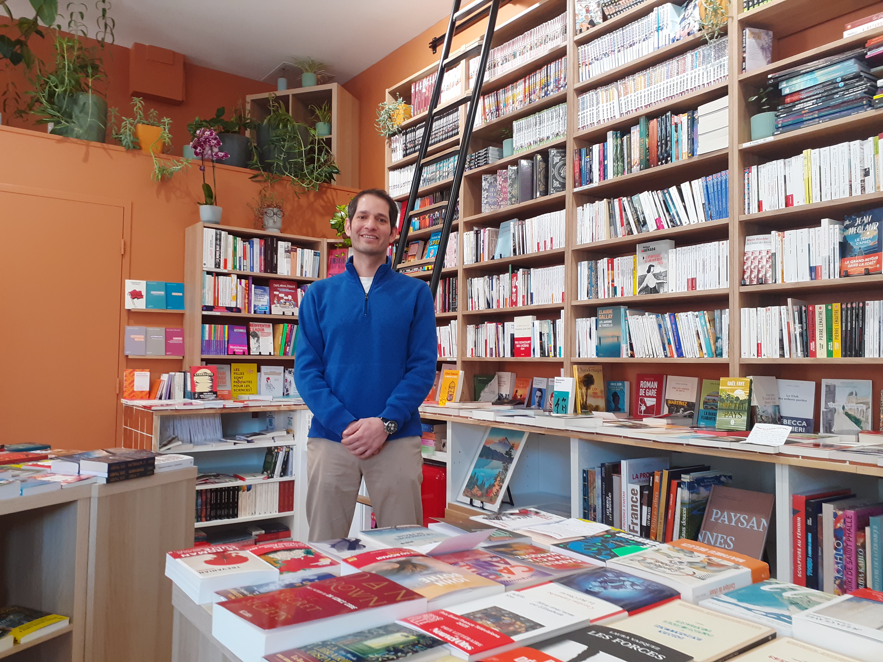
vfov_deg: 51.4
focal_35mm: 27
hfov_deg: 65.3
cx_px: 442
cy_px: 331
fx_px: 689
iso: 64
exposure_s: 1/50
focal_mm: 3.6
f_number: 1.9
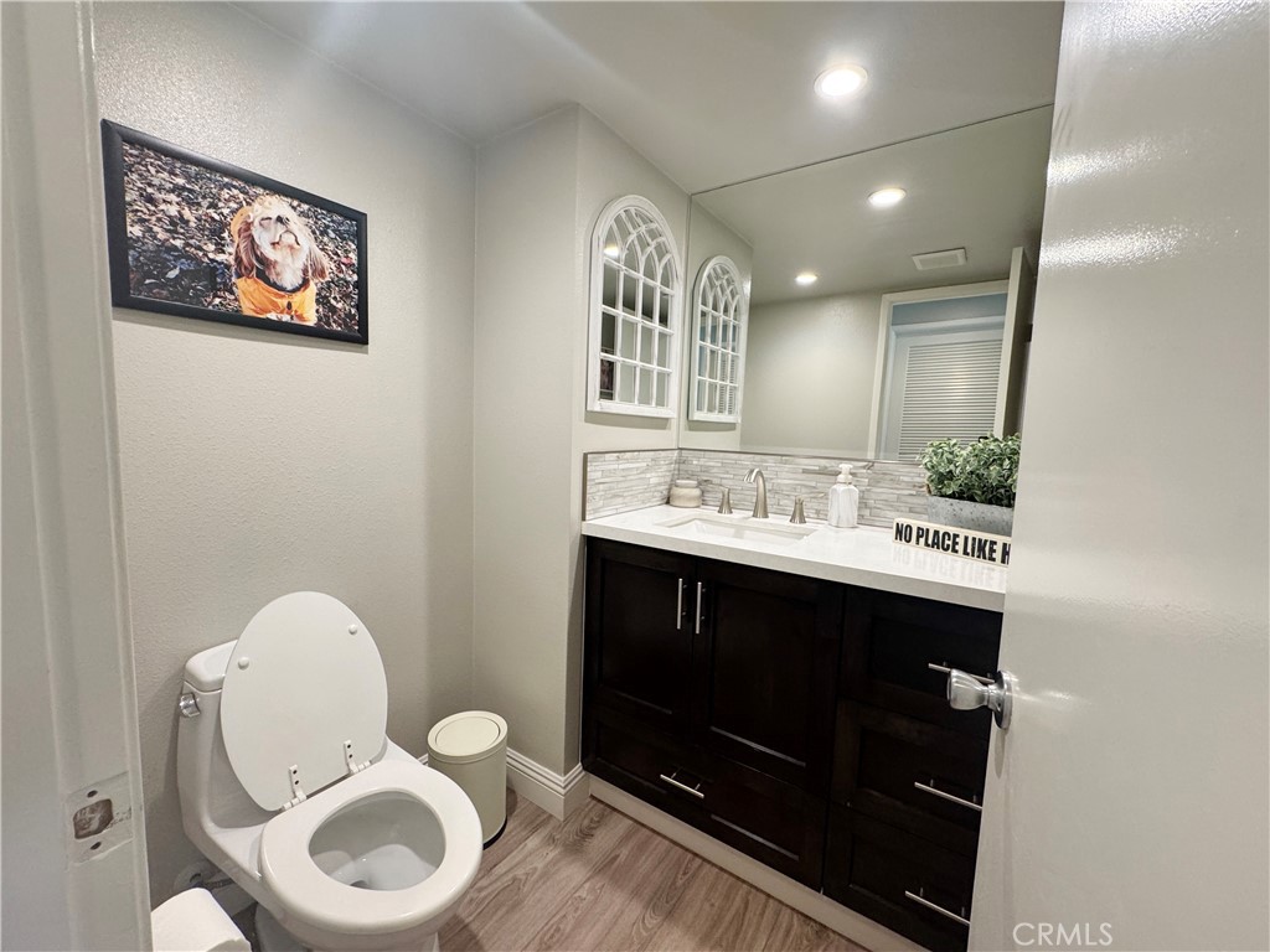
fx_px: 514
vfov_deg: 85.7
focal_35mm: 14
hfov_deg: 102.1
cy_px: 476
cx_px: 635
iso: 200
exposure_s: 1/120
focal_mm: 2.22
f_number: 2.2
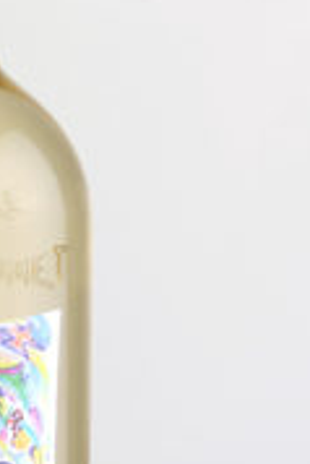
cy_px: 388
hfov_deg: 3.9
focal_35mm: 353
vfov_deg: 5.8
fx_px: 4550
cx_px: -151
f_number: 18
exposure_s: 1/125
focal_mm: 105
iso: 200
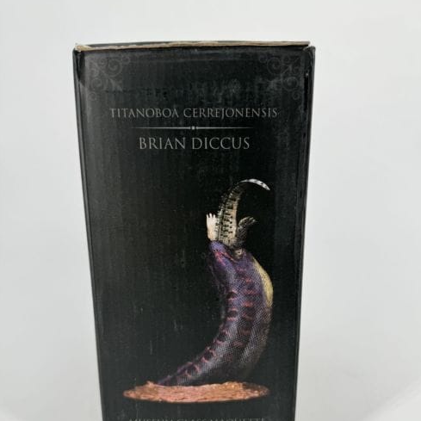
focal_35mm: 29
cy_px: 251
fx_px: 399
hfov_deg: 55.6
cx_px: 214
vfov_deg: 55.2
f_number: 1.78
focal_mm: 6.76
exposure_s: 1/842
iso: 80
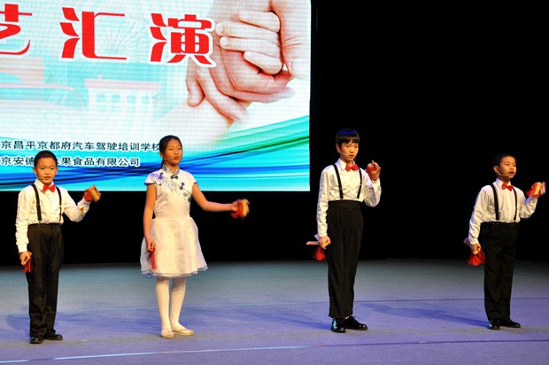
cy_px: 173
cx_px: 266
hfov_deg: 23.1
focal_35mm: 88
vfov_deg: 15.5
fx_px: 1341
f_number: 6.7
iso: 200
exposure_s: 1/30
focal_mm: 52
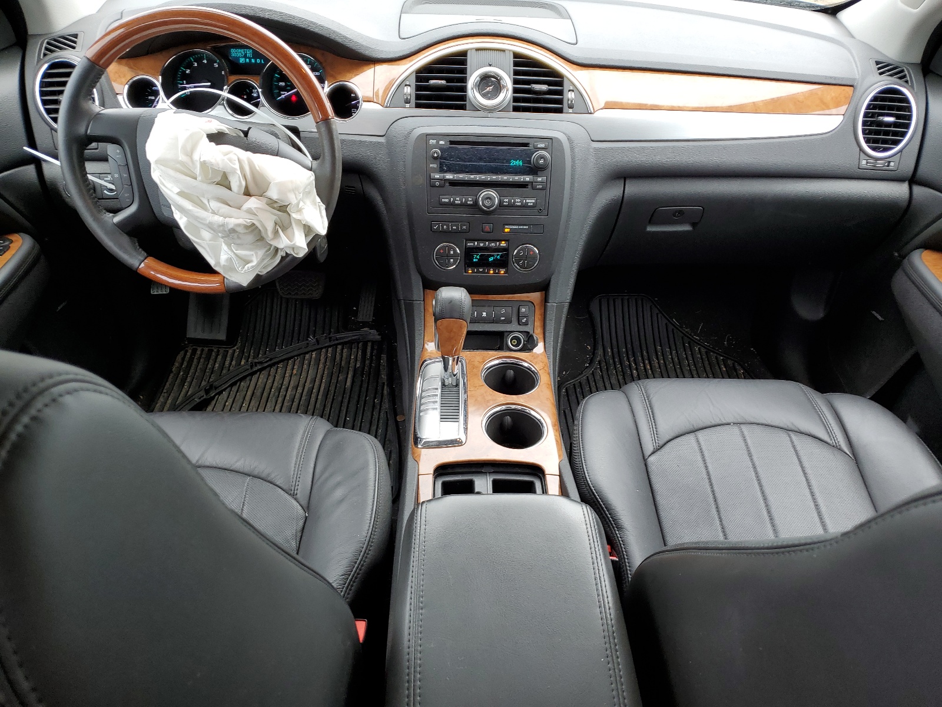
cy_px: 354
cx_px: 471
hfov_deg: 67.3
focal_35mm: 26
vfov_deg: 53.1
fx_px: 708
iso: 50
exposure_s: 1/123
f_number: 1.5
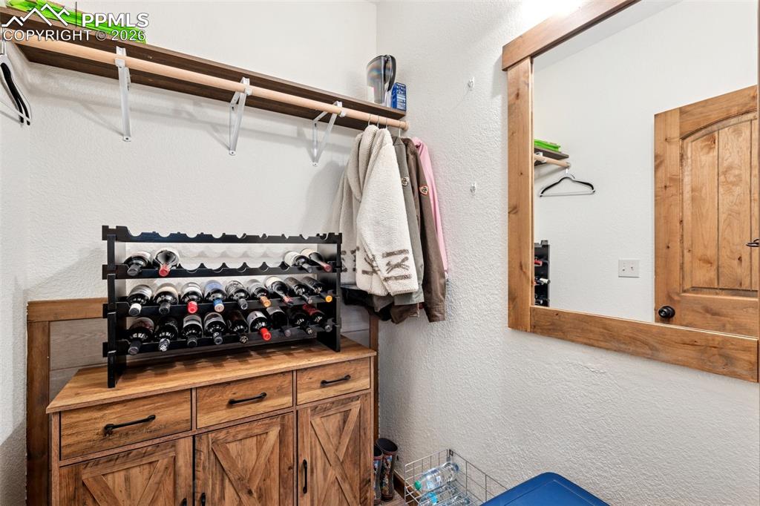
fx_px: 338
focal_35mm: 16
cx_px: 380
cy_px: 253
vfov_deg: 73.7
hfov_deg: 96.8
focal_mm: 16
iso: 100
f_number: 11
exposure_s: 2.5
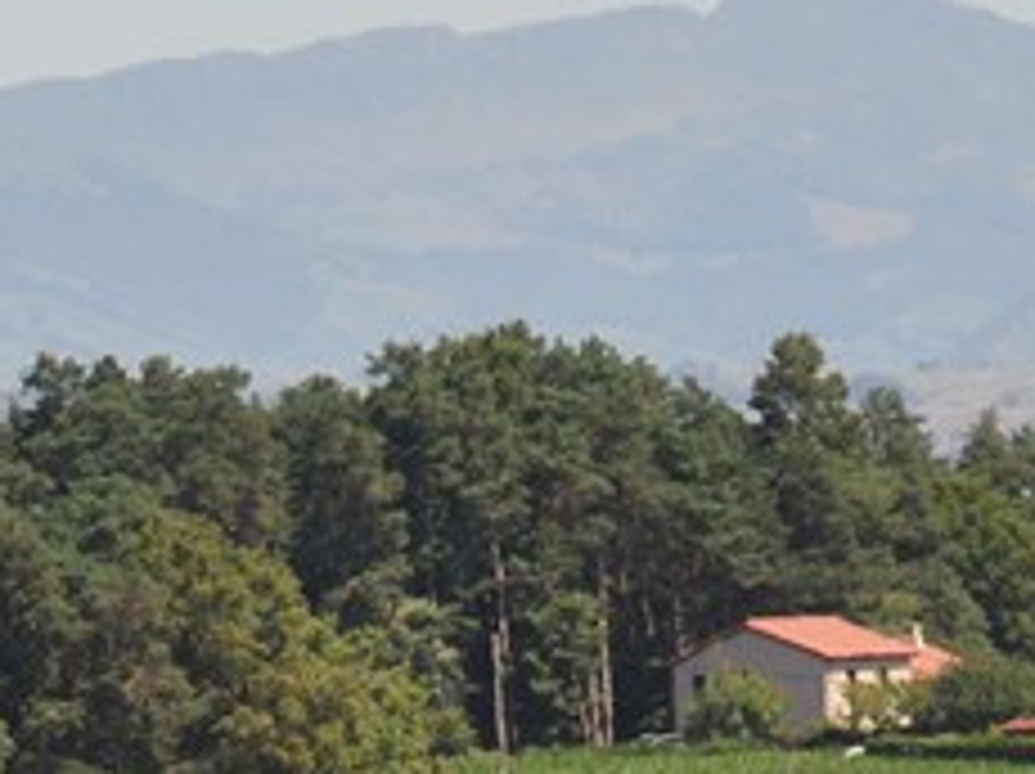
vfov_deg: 1.5
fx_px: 29753
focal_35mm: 996
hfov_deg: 2.0
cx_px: -90
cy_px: 153
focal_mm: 155
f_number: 6
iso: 400
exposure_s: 1/640
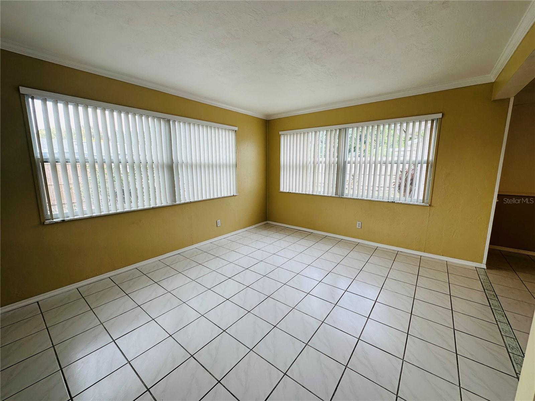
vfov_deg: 85.7
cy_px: 200
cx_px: 268
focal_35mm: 14
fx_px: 216
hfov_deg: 102.1
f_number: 2.2
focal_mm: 2.22
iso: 40
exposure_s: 1/141
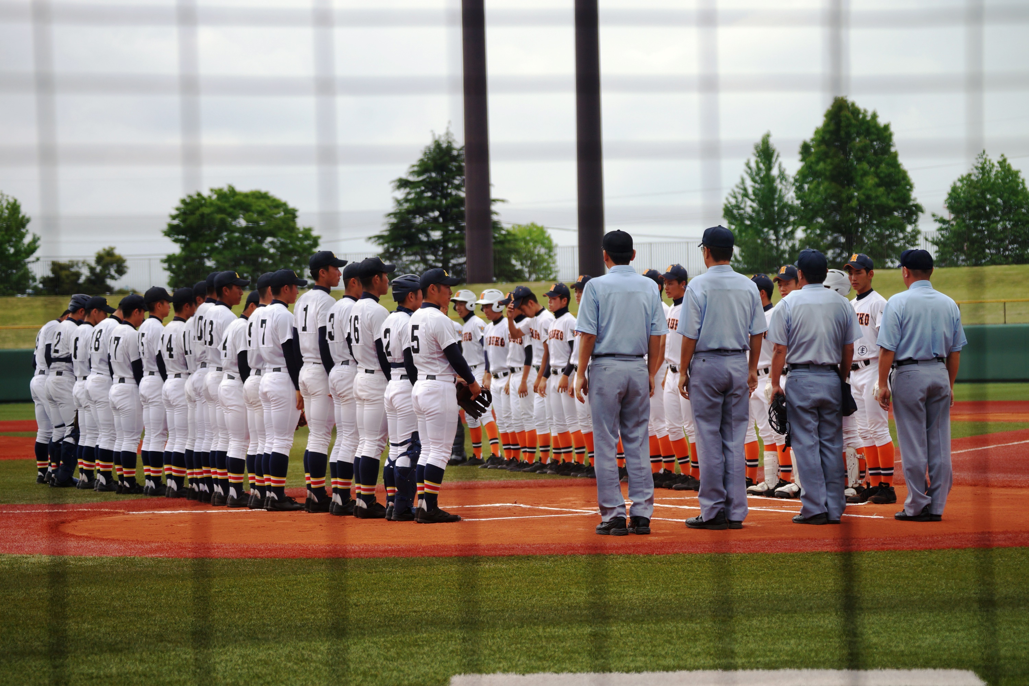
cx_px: 514
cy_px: 343
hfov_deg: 18.6
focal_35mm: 110
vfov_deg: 12.5
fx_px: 3144
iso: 320
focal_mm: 110
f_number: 5
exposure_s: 1/2000
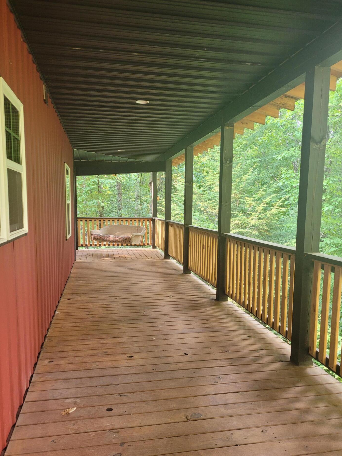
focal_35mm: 28
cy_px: 242
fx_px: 369
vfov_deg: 63.4
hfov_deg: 49.8
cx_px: 170
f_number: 1.8
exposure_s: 1/60
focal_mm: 5.4
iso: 200
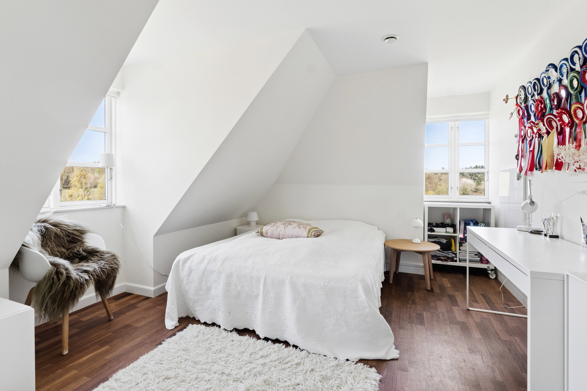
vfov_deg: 67.4
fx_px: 293
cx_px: 294
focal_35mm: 18
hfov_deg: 90.0
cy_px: 196
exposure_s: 1/50
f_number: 8
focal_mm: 12
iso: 200
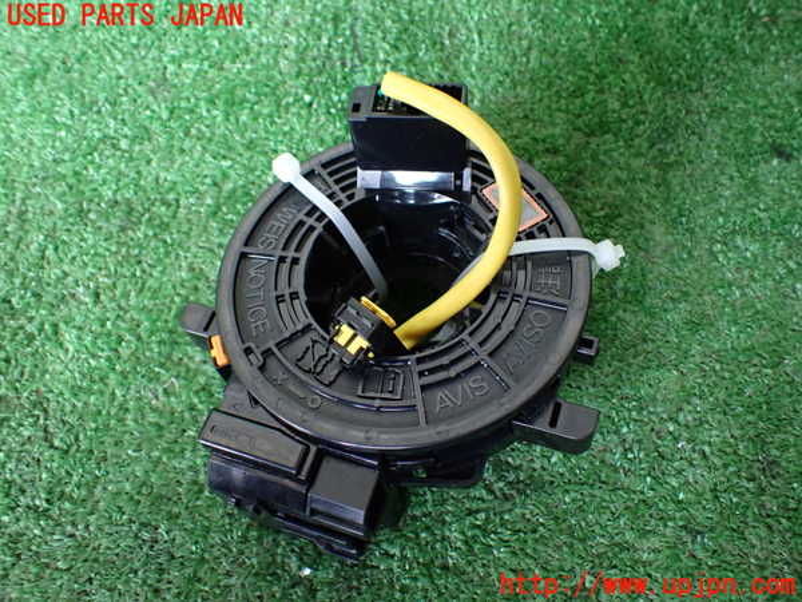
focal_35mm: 30
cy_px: 301
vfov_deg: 46.8
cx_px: 401
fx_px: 695
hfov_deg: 60.0
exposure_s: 1/40
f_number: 2.3
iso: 800
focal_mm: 5.4
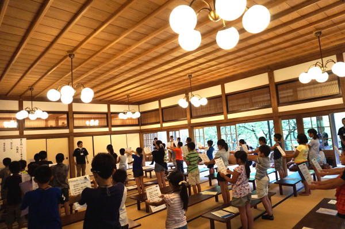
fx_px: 230
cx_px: 172
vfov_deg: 53.0
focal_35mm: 24
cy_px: 114
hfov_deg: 73.8
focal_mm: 16
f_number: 3.5
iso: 3200
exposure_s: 1/125
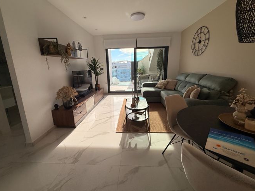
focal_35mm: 15
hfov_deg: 98.2
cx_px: 126
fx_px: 110
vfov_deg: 81.6
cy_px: 90
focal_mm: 2.22
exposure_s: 1/1125
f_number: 2.2
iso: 64
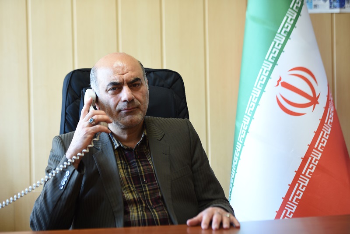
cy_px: 117
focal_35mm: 95
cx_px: 175
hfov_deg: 21.5
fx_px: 924
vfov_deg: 14.4
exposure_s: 1/200
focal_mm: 95
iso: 800
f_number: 2.8
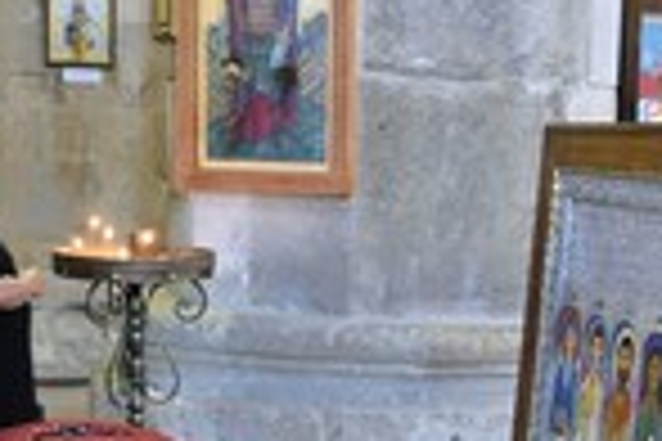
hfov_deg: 20.4
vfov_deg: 13.5
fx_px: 1839
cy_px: 436
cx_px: 414
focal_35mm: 100
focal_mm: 35
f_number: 7.1
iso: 4500
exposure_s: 1/40
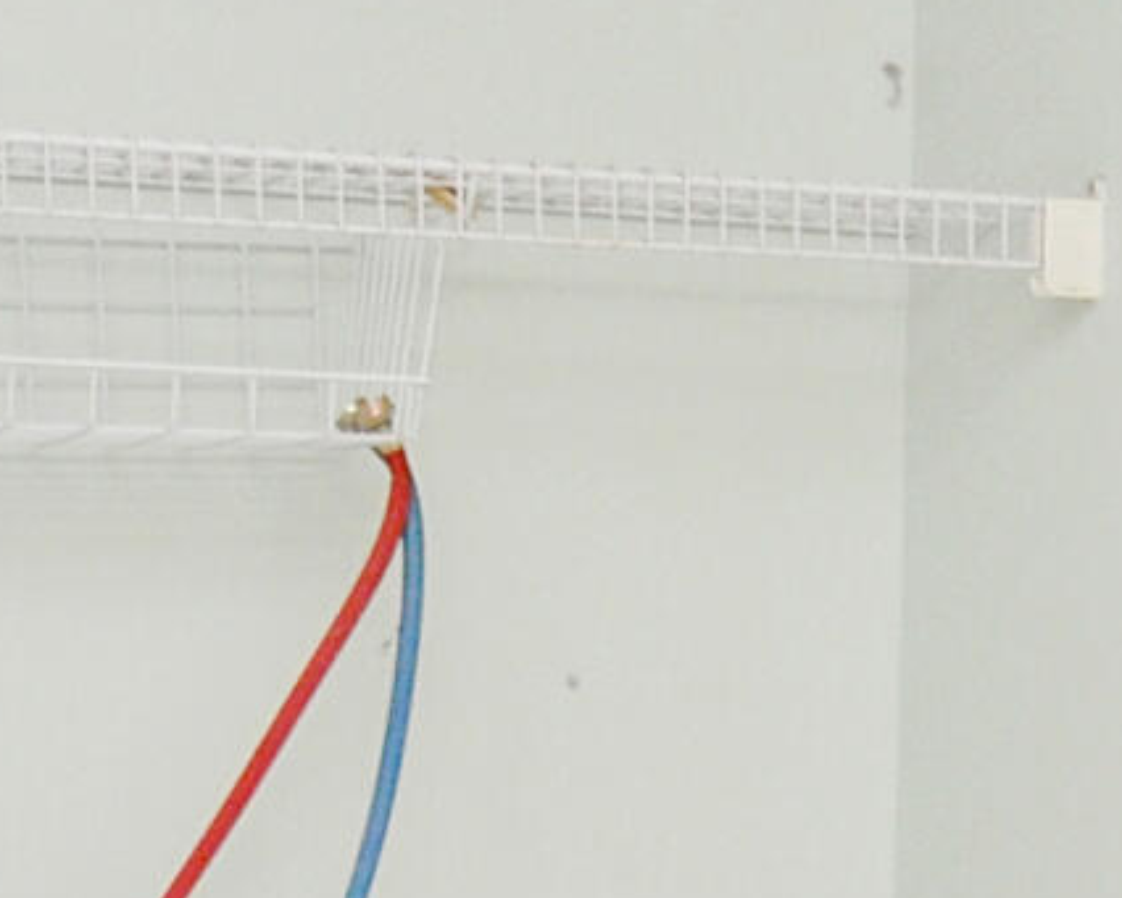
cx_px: 1046
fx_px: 3288
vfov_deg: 15.0
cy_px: 1114
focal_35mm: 99
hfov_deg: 19.0
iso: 800
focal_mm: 10
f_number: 4
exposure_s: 1/60
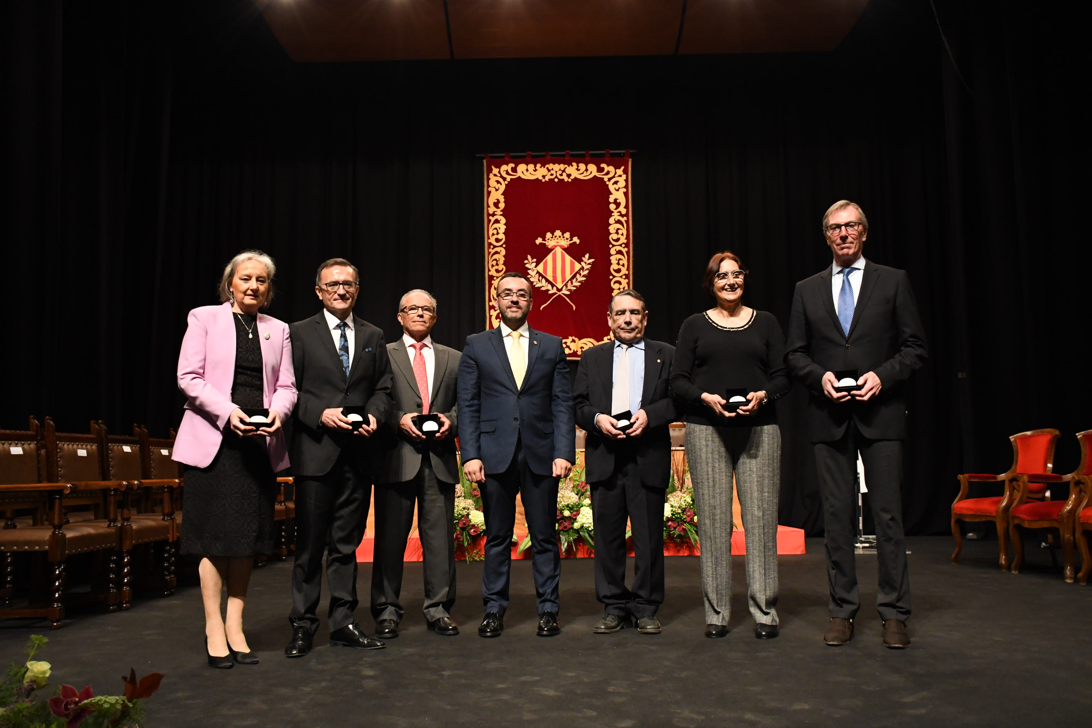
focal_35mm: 34
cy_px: 364
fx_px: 1031
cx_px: 546
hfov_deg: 55.8
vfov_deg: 38.9
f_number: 6.3
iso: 3200
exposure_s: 1/125
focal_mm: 23
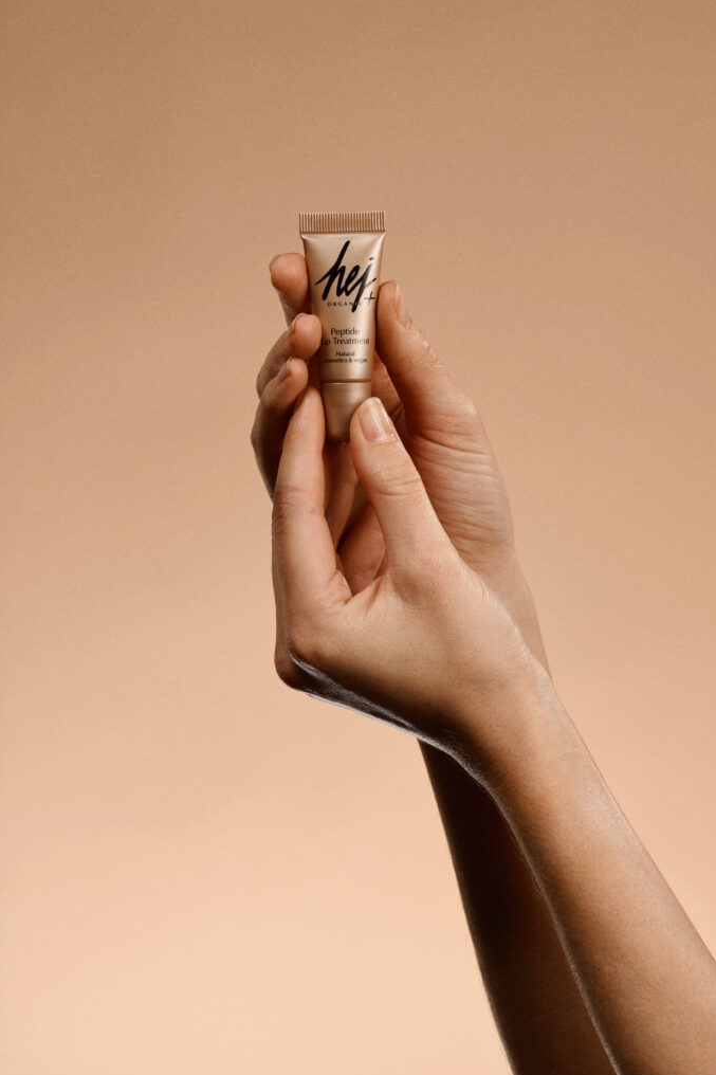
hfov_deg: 11.3
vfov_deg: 16.9
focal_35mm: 121
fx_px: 3611
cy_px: 541
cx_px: 360
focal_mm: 120
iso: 80
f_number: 11
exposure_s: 1/200
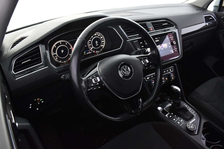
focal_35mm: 27
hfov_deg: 67.4
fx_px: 168
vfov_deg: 47.9
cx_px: 112
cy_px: 74
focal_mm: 18
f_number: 5.6
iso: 1250
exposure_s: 1/10
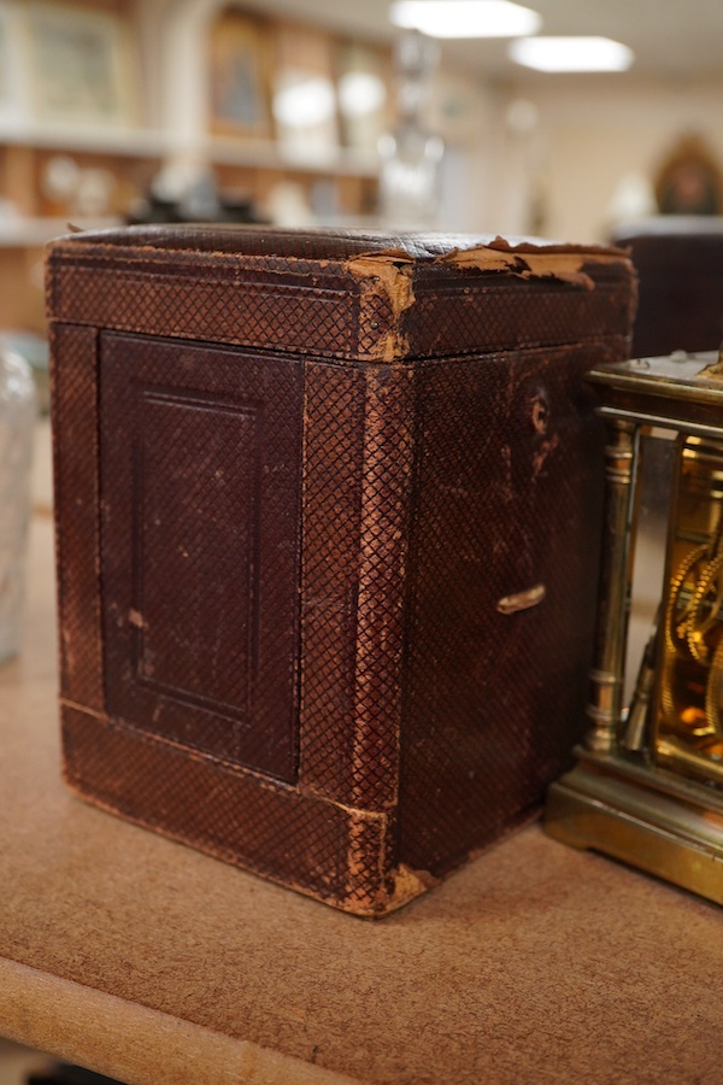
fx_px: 1356
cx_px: 362
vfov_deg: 43.6
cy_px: 542
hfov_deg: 29.9
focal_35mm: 45
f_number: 8
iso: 1250
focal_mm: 30
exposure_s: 1/125
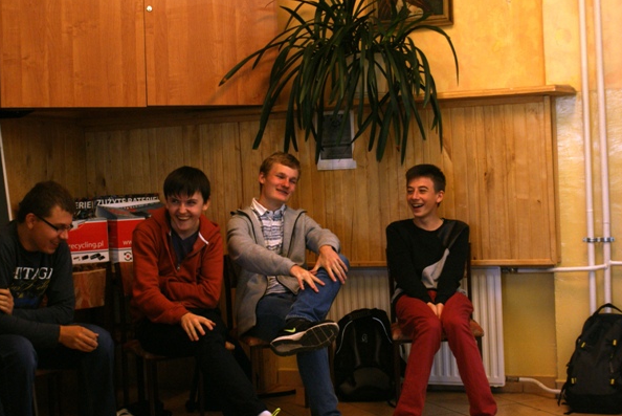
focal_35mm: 57
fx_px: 978
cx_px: 303
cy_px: 195
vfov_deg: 24.0
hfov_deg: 35.3
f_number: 5.6
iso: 400
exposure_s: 1/60
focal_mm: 35
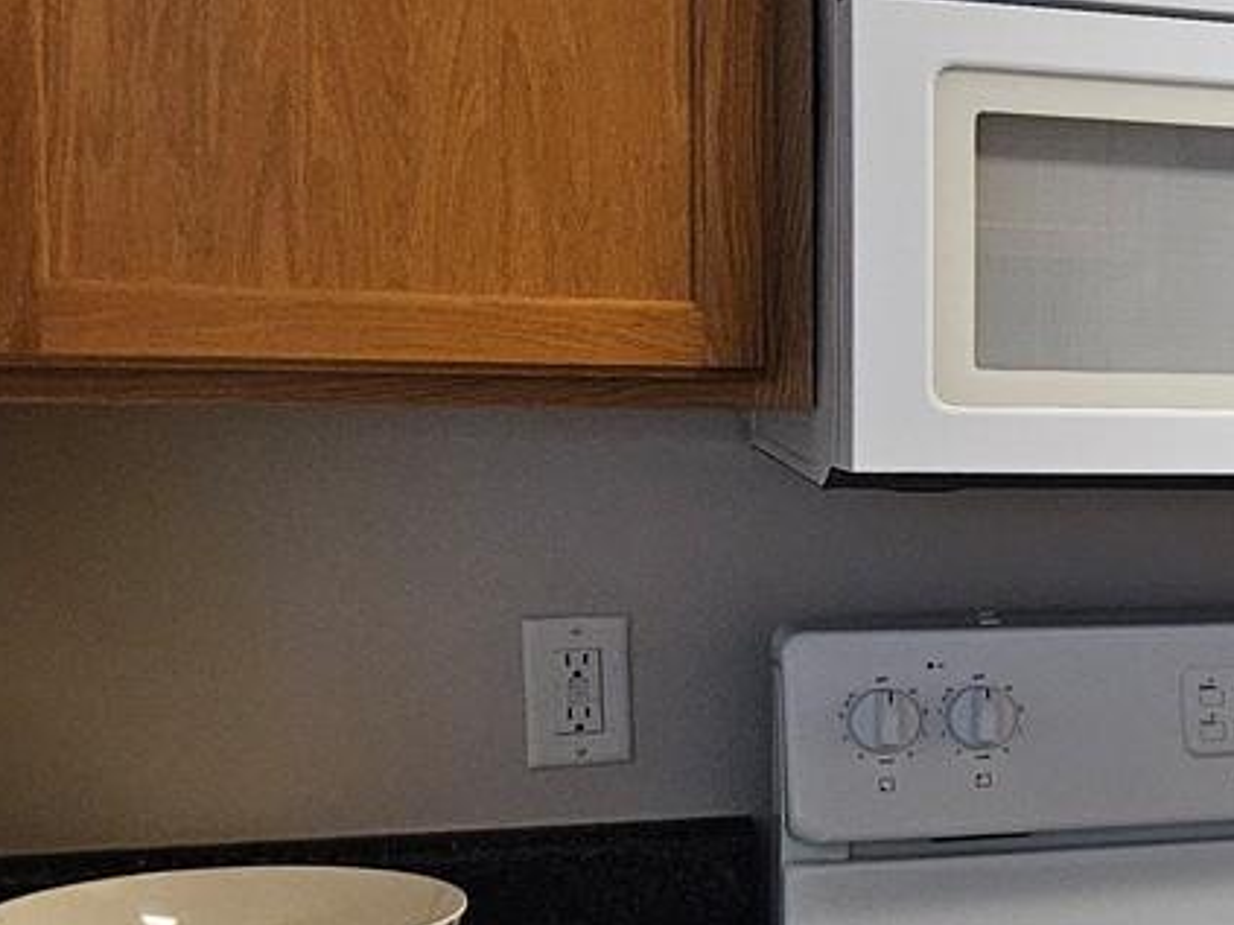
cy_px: 627
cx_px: 2039
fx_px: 3101
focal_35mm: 87
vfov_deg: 16.9
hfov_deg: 18.8
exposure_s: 1/120
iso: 800
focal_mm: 5.4
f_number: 1.8
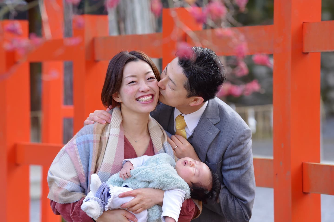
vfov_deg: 7.4
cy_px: 111
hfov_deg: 11.1
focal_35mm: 186
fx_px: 1725
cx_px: 167
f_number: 5.6
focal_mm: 185
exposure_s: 1/500
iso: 1600
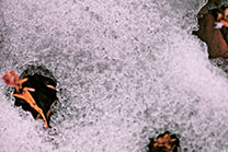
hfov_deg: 4.1
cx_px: 82
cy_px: 119
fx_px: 3194
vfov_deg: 2.7
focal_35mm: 504
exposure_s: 1/250
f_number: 6
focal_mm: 210
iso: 110
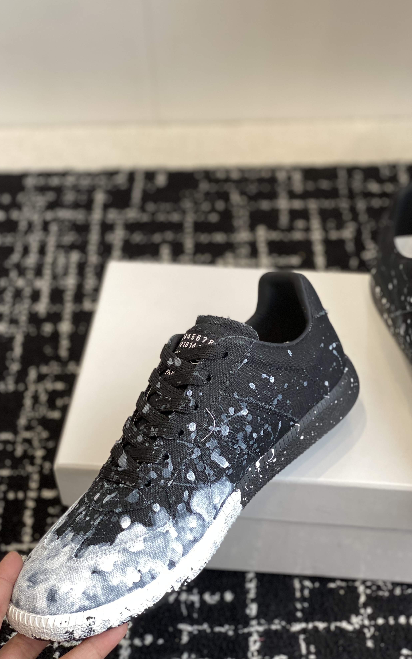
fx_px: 1006
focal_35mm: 56
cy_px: 333
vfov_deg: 36.3
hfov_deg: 23.1
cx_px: 241
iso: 64
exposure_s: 1/122
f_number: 2
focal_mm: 6
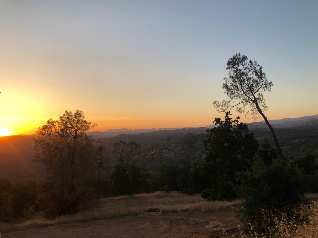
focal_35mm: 28
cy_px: 119
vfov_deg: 49.7
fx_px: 257
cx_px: 159
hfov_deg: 63.4
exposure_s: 1/421
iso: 20
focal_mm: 3.99
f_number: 1.8
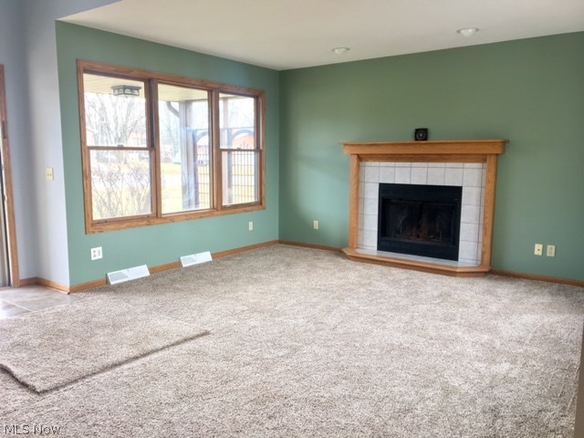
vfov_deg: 48.2
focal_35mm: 29
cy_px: 219
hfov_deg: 61.7
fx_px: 489
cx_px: 292
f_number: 2.2
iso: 32
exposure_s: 1/30
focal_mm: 4.15
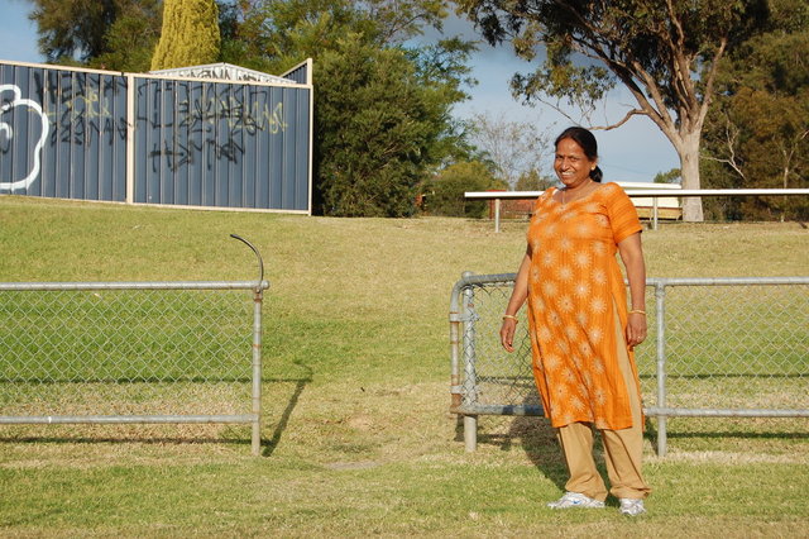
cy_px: 270
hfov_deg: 27.0
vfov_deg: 18.2
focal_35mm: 75
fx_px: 1684
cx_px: 404
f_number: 10
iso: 200
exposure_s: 1/400
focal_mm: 50
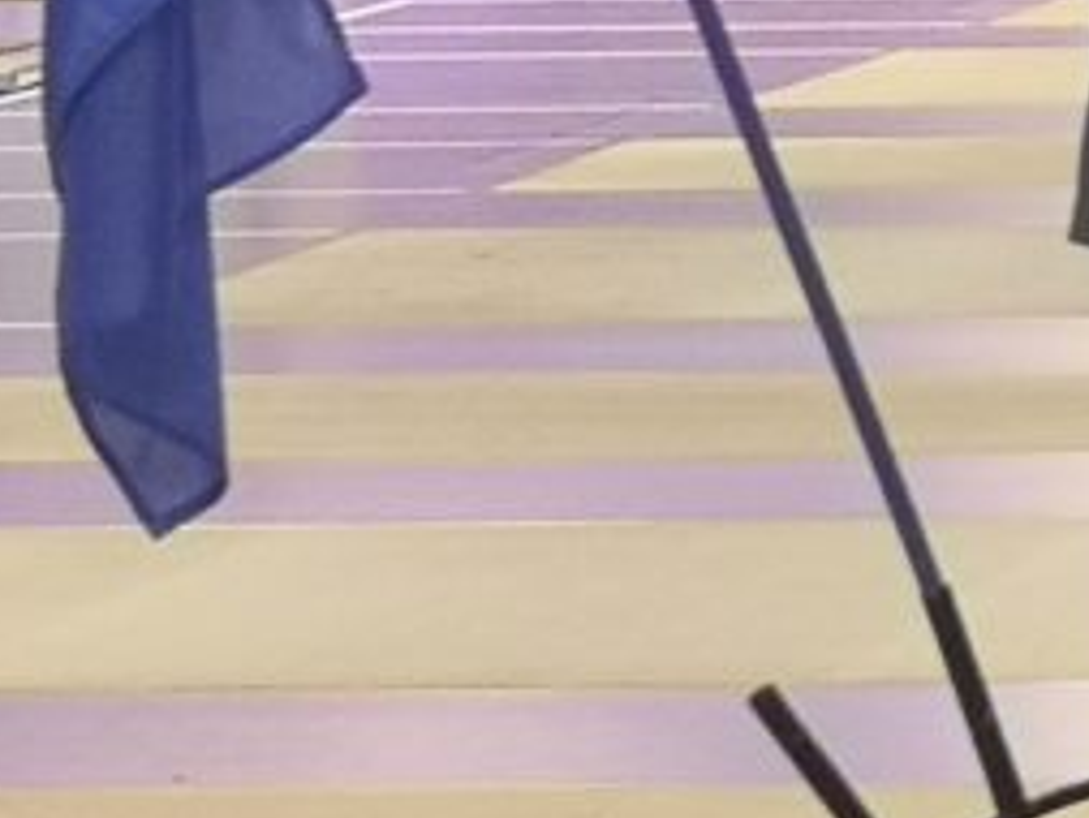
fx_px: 9663
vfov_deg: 4.8
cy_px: -39
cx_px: 2996
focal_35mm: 307
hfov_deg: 6.1
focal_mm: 3.95
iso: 64
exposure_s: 1/50
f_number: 1.8
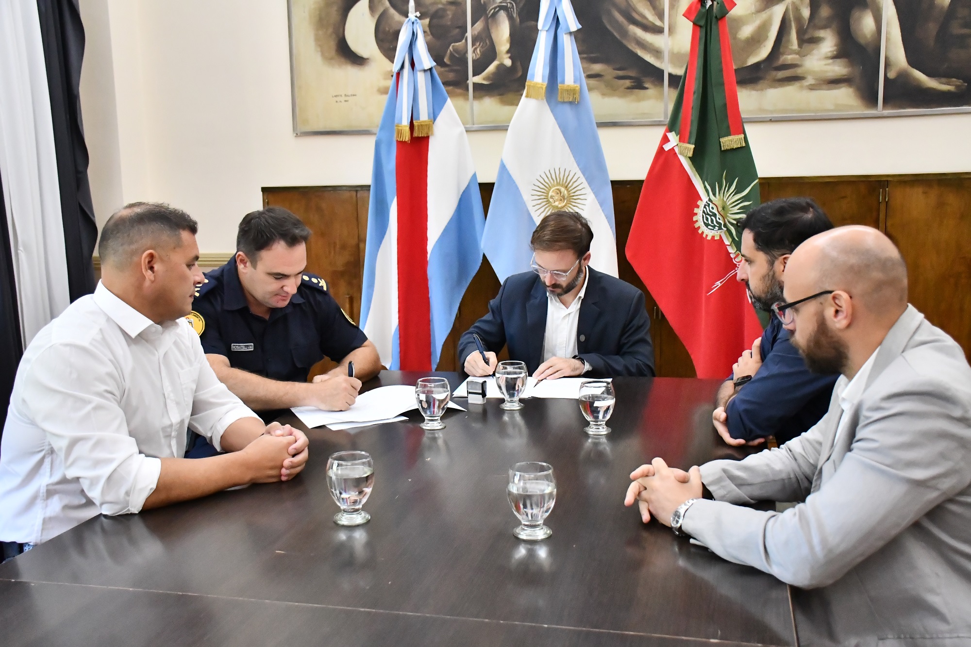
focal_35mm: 36
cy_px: 324
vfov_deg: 36.9
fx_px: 971
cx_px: 486
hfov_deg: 53.1
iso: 5000
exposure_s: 1/100
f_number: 4.5
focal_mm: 24
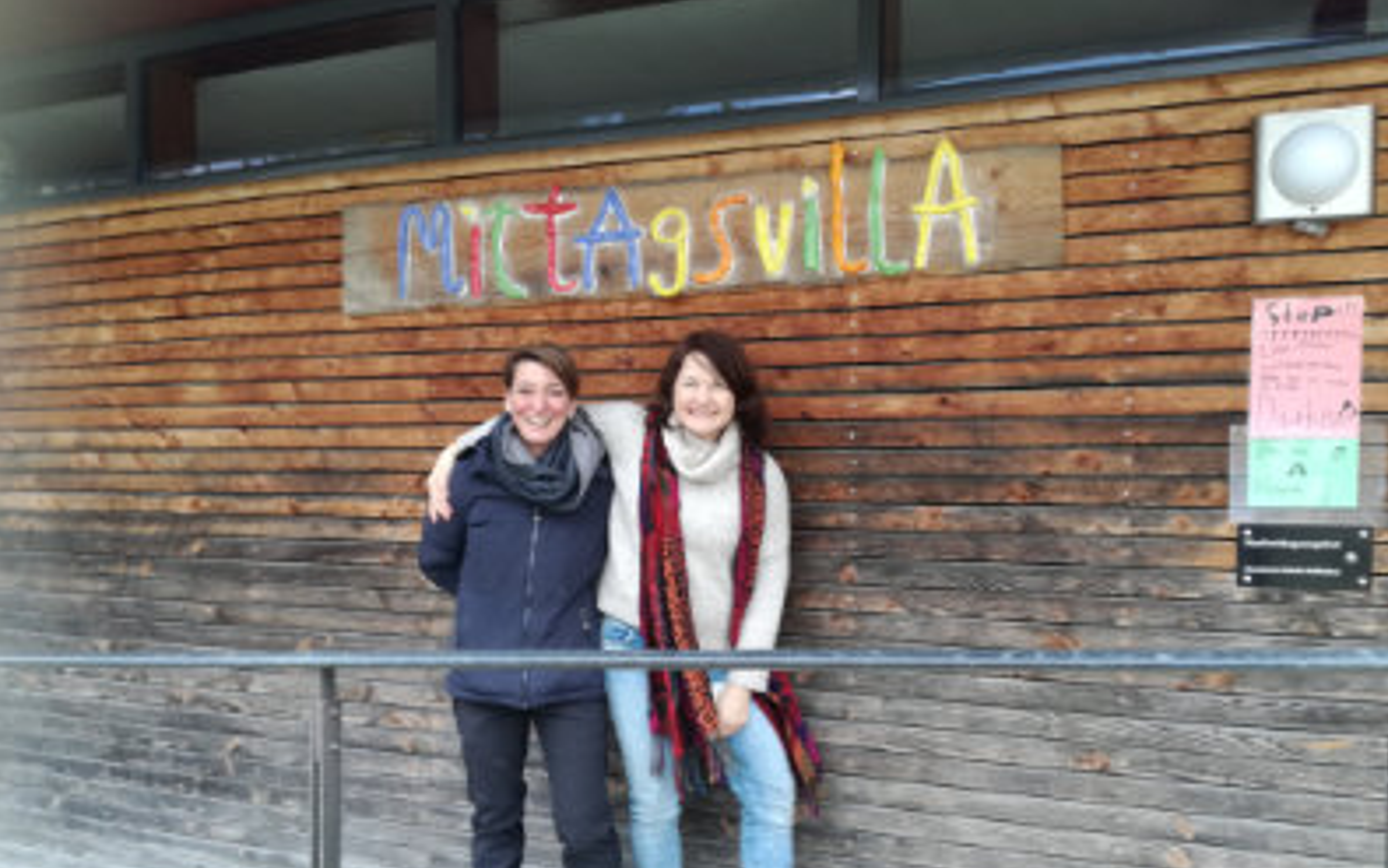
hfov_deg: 64.6
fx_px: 1097
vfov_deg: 43.0
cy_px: 517
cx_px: 689
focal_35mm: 29
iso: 80
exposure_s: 1/50
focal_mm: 3.8
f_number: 2
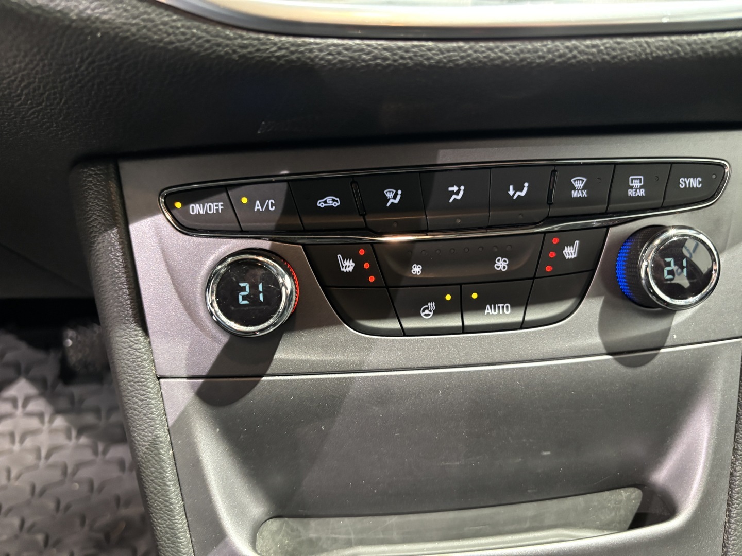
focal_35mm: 26
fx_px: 557
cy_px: 278
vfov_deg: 53.1
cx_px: 371
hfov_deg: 67.3
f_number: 1.6
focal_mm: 5.96
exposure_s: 1/33
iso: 500
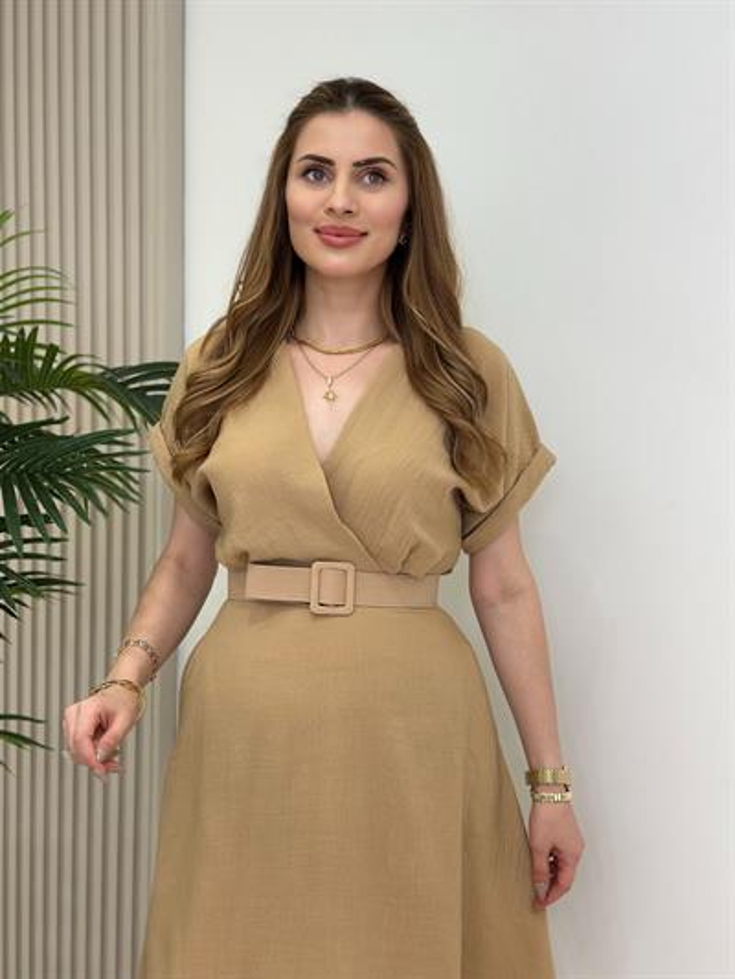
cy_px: 490
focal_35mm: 48
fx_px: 1358
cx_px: 368
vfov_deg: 39.6
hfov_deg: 30.3
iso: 80
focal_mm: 6.86
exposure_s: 1/253
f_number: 1.78
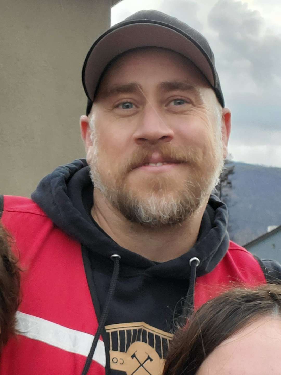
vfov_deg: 69.4
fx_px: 271
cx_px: 140
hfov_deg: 54.9
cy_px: 188
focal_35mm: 25
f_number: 1.9
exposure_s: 1/128
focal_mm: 3.3
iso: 50
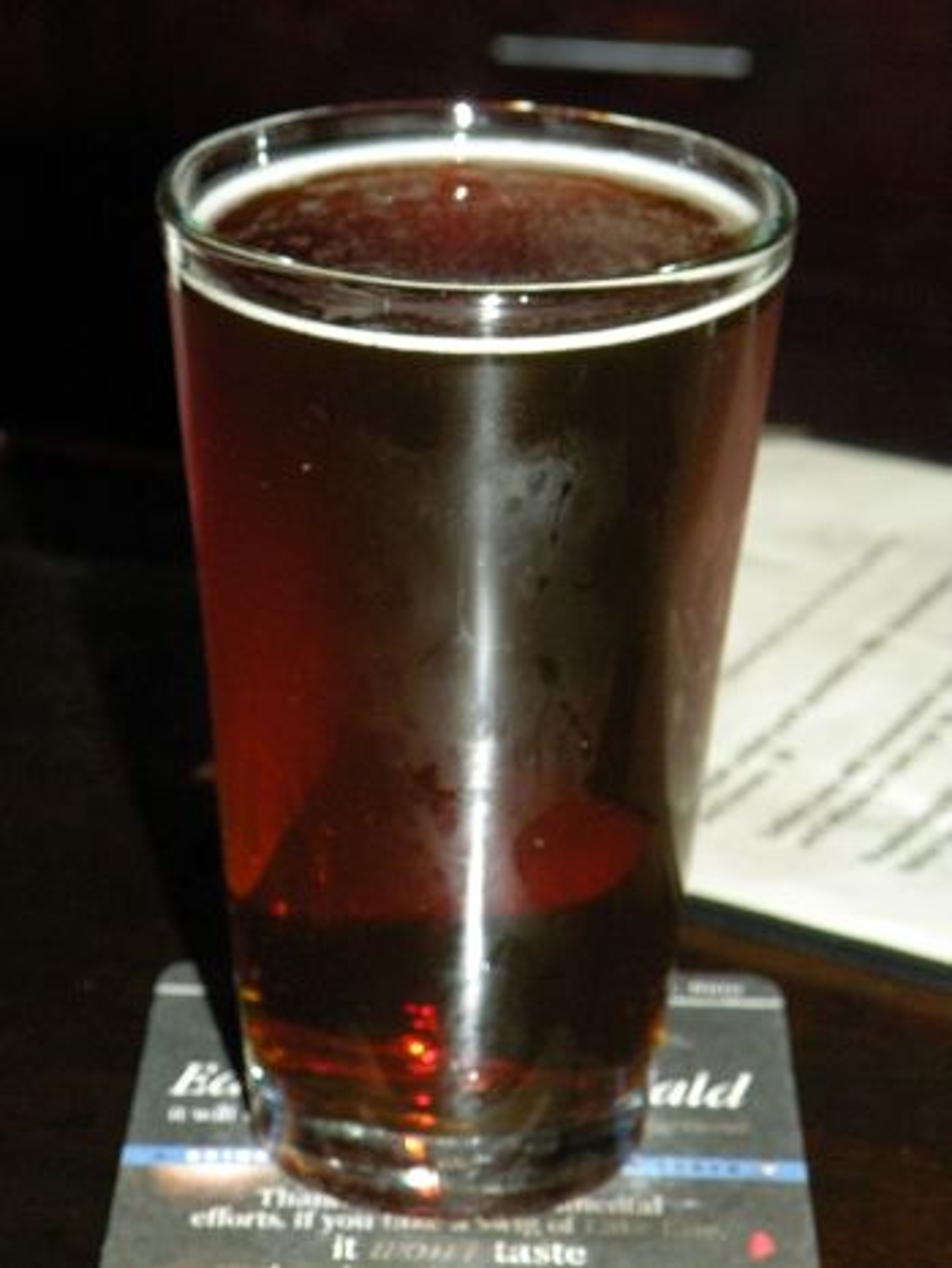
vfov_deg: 19.4
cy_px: 634
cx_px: 476
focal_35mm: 101
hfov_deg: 14.7
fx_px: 3700
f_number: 4
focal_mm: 17.9
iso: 400
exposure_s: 1/60
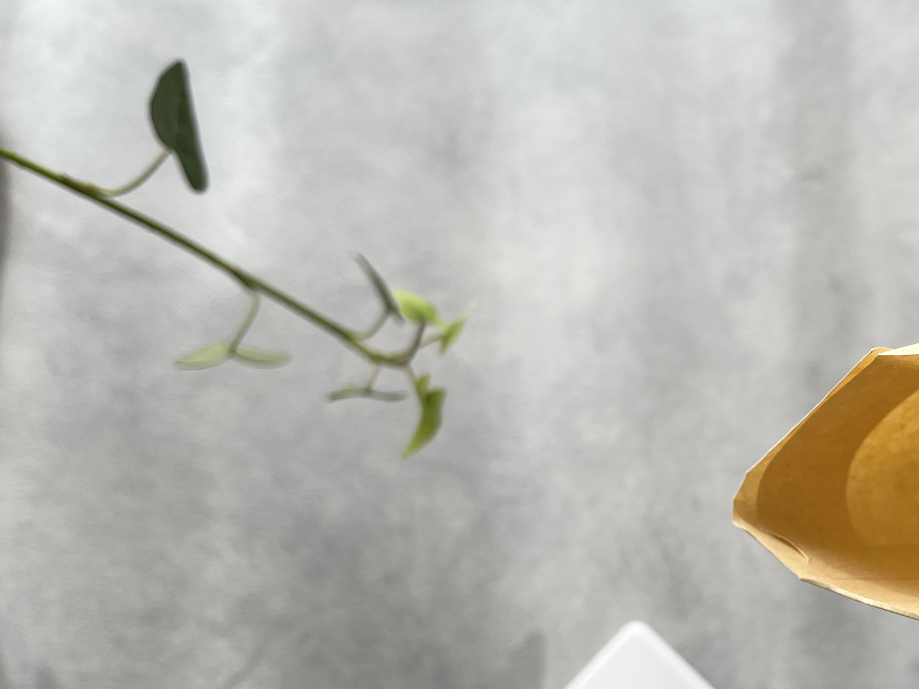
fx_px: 1168
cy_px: 492
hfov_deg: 41.0
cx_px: 745
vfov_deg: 32.4
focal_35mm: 44
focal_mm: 5.1
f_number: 1.6
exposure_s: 1/418
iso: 50
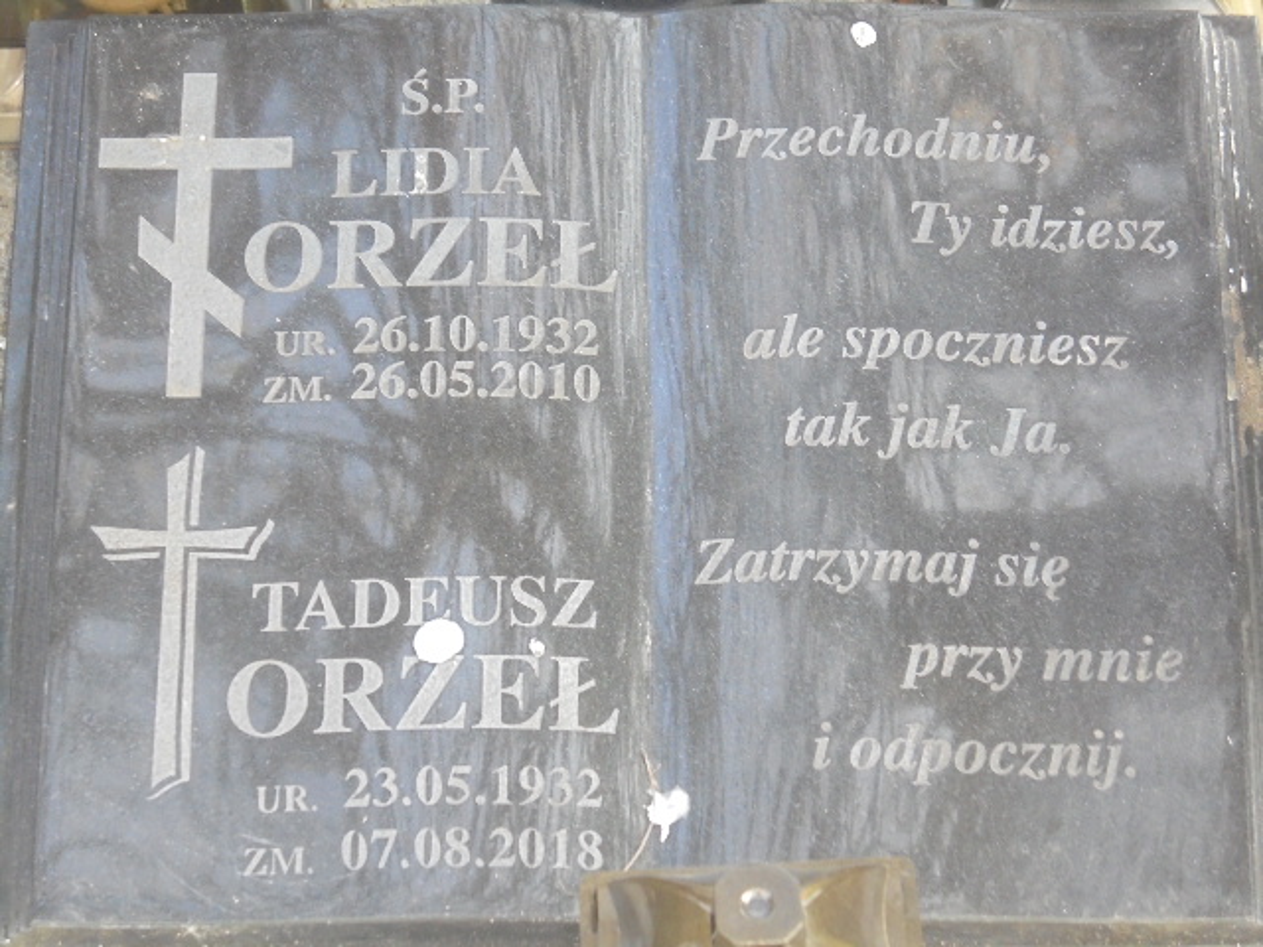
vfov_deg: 13.8
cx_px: 632
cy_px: 474
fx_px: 3904
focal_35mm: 107
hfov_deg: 18.4
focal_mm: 19.2
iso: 400
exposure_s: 1/60
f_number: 5.1
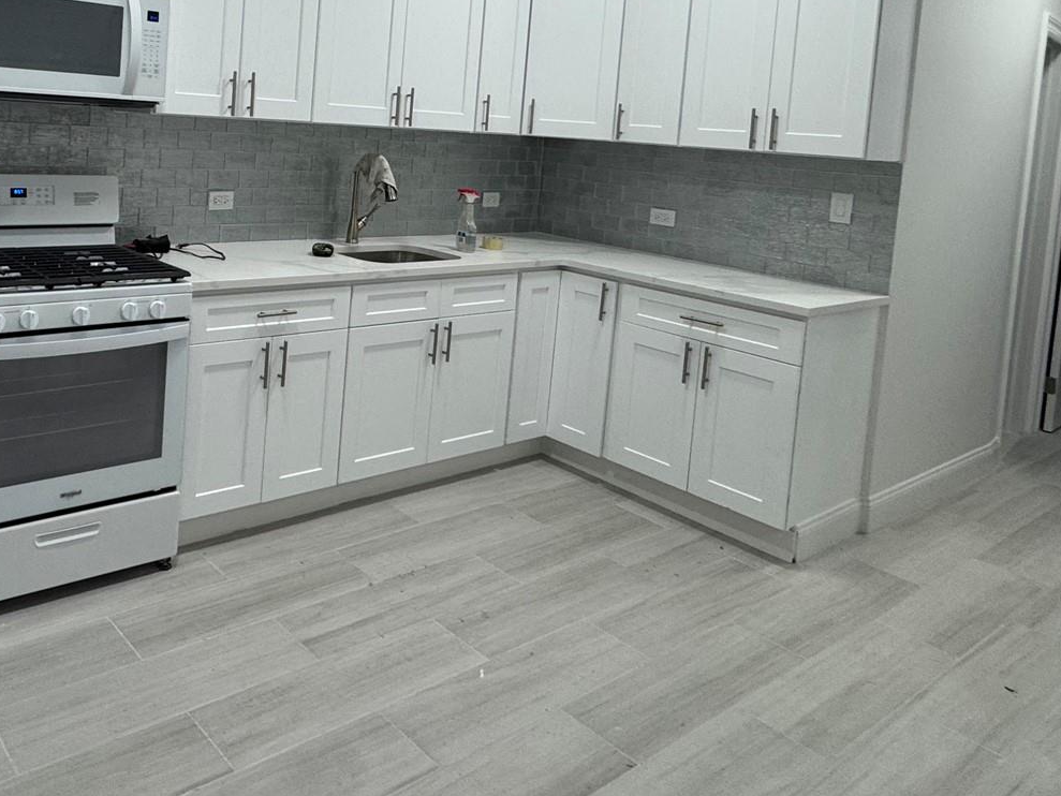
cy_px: 162
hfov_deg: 57.5
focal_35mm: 29
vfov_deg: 45.8
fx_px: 889
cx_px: 227
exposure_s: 1/120
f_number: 2.2
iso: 125
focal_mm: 2.22
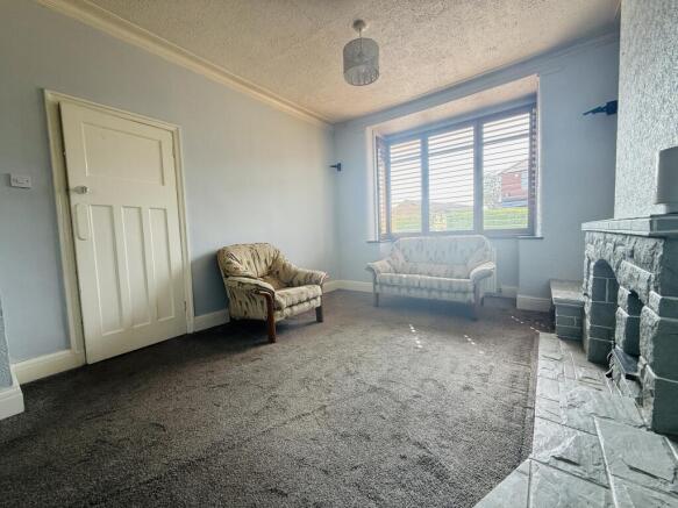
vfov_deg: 85.7
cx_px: 339
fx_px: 274
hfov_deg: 102.1
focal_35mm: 14
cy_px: 254
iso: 64
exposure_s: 1/104
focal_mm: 2.22
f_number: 2.2
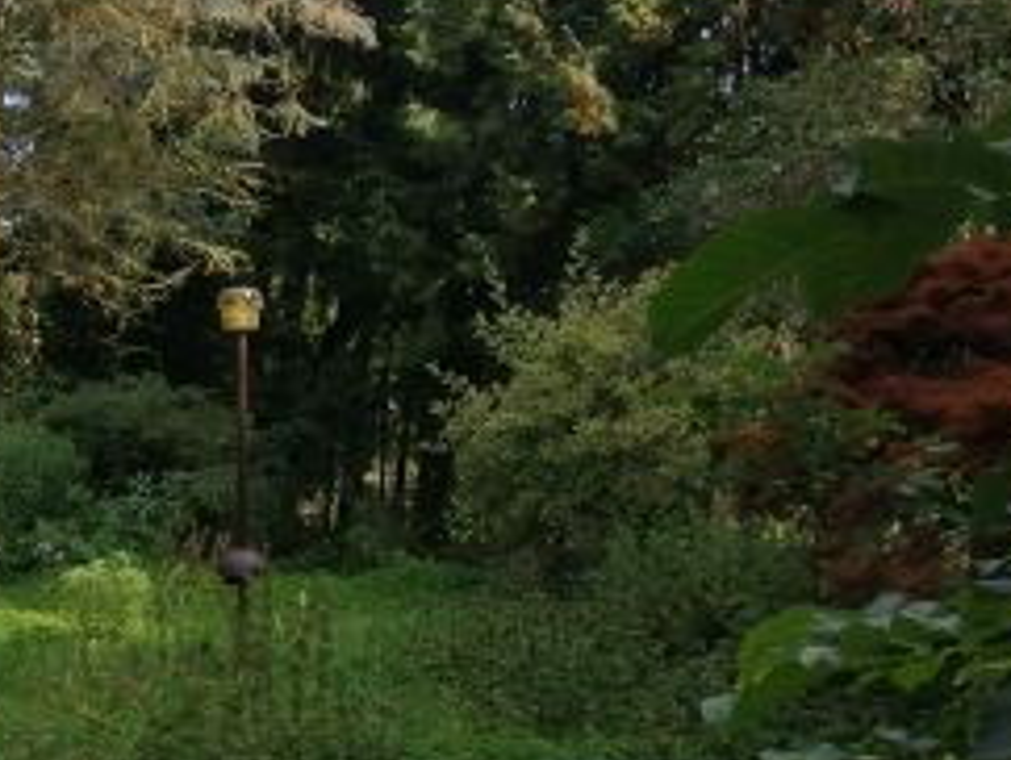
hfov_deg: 25.4
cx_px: 21
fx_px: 2134
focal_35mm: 73
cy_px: 405
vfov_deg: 20.2
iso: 50
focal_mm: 3.6
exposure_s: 1/941
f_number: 1.8
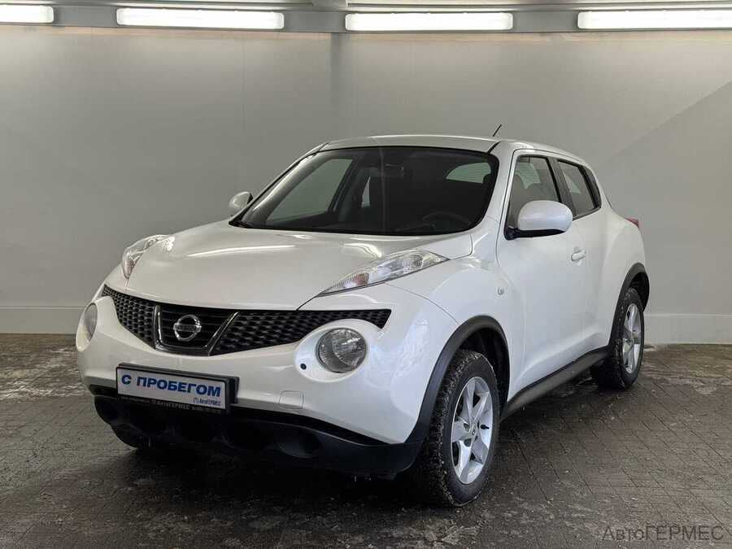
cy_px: 274
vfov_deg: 30.3
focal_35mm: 48
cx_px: 366
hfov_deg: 39.7
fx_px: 1015
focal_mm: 6.76
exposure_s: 1/212
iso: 64
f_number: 1.78
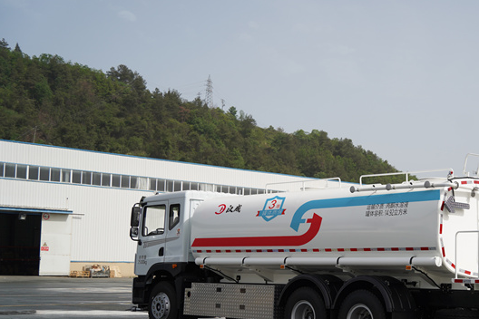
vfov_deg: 25.4
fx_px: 705
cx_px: 359
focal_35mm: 53
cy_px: 213
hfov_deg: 36.6
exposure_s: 1/800
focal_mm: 35
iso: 125
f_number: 3.2
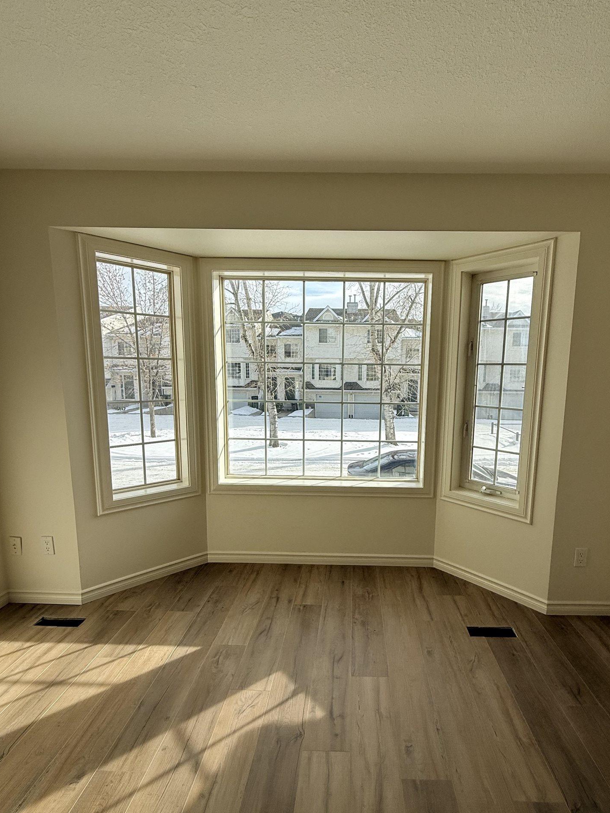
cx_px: 346
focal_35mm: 17
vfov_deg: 90.9
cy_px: 430
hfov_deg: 74.4
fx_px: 399
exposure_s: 1/1497
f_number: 2.2
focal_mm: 2.22
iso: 50
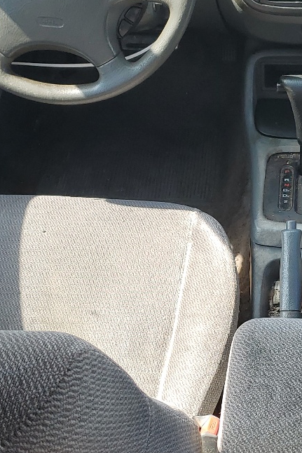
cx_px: 240
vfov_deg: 30.1
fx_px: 843
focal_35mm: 67
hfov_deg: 20.1
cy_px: 215
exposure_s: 1/435
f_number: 1.5
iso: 50
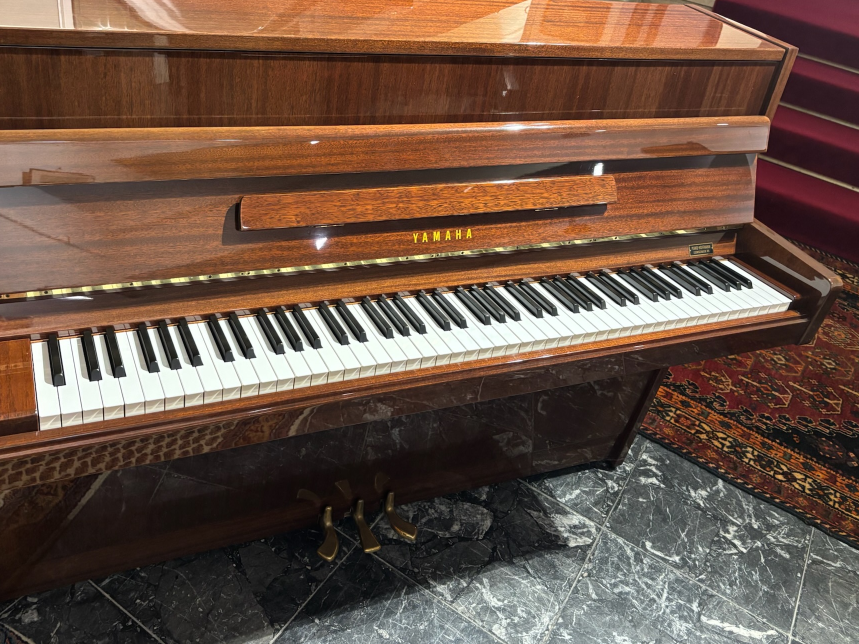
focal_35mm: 31
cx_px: 355
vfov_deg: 45.3
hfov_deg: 58.0
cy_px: 266
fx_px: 769
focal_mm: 5.96
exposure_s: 1/33
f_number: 1.6
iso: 400
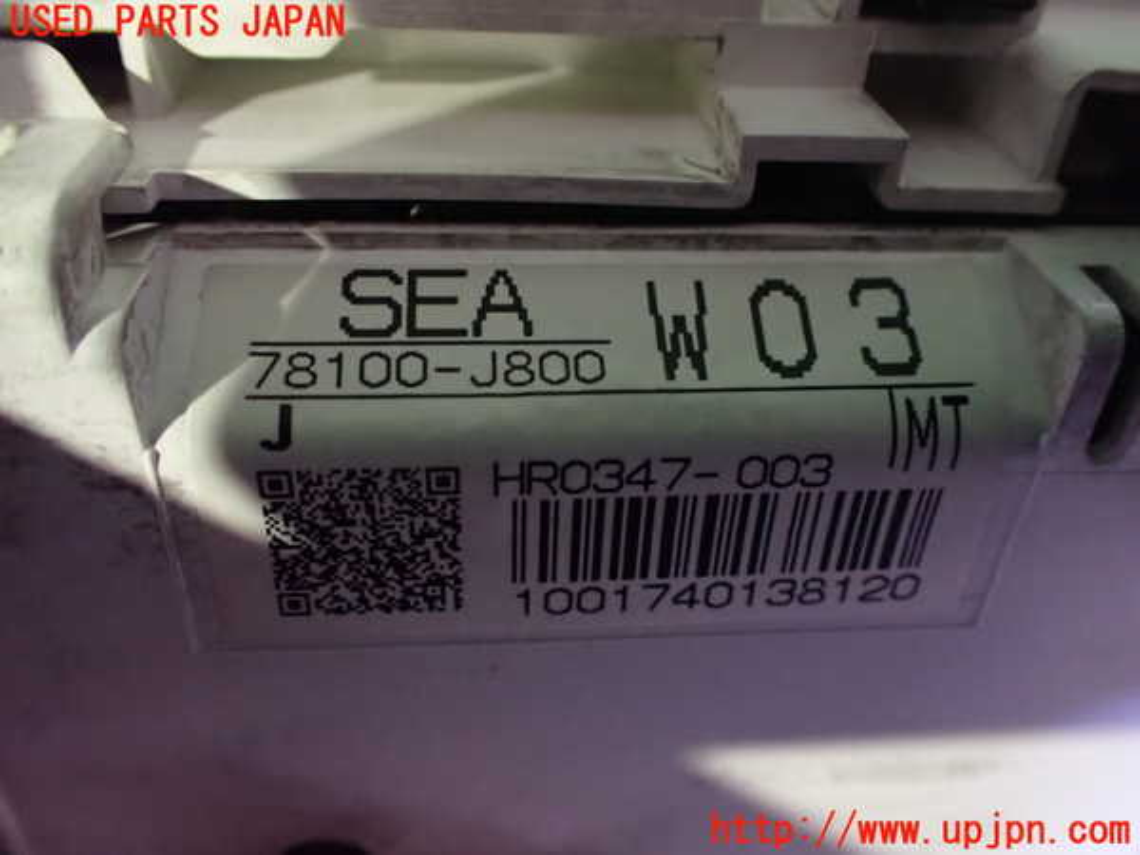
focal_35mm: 30
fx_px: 988
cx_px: 570
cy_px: 428
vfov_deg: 46.8
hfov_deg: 60.0
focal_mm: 5.4
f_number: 2.3
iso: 1250
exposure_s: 1/30
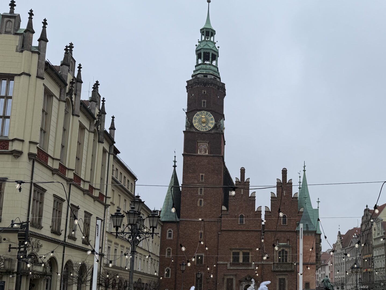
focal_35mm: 43
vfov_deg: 33.1
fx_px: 480
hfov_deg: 41.9
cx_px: 310
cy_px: 210
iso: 80
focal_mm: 6.76
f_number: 1.78
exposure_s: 1/1410
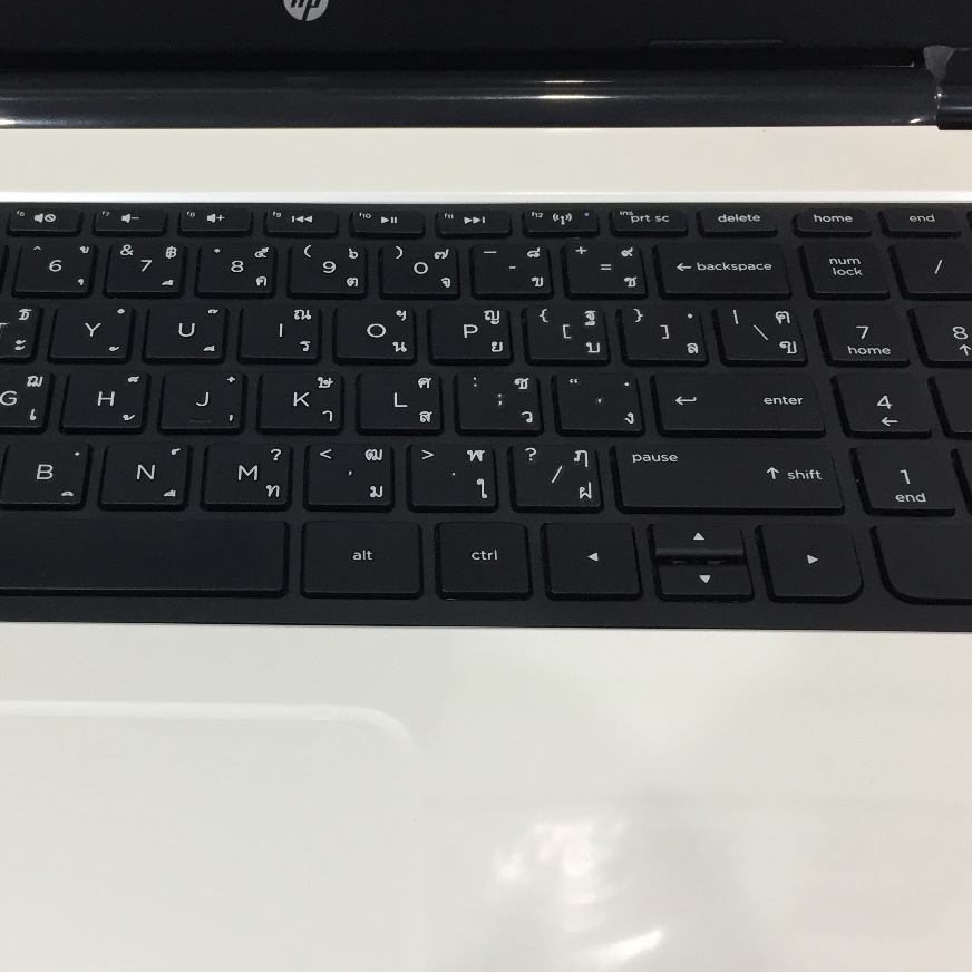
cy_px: 508
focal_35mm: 48
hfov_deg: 34.8
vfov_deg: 35.3
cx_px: 285
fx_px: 1525
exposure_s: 1/33
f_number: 2.2
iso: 100
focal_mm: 4.15
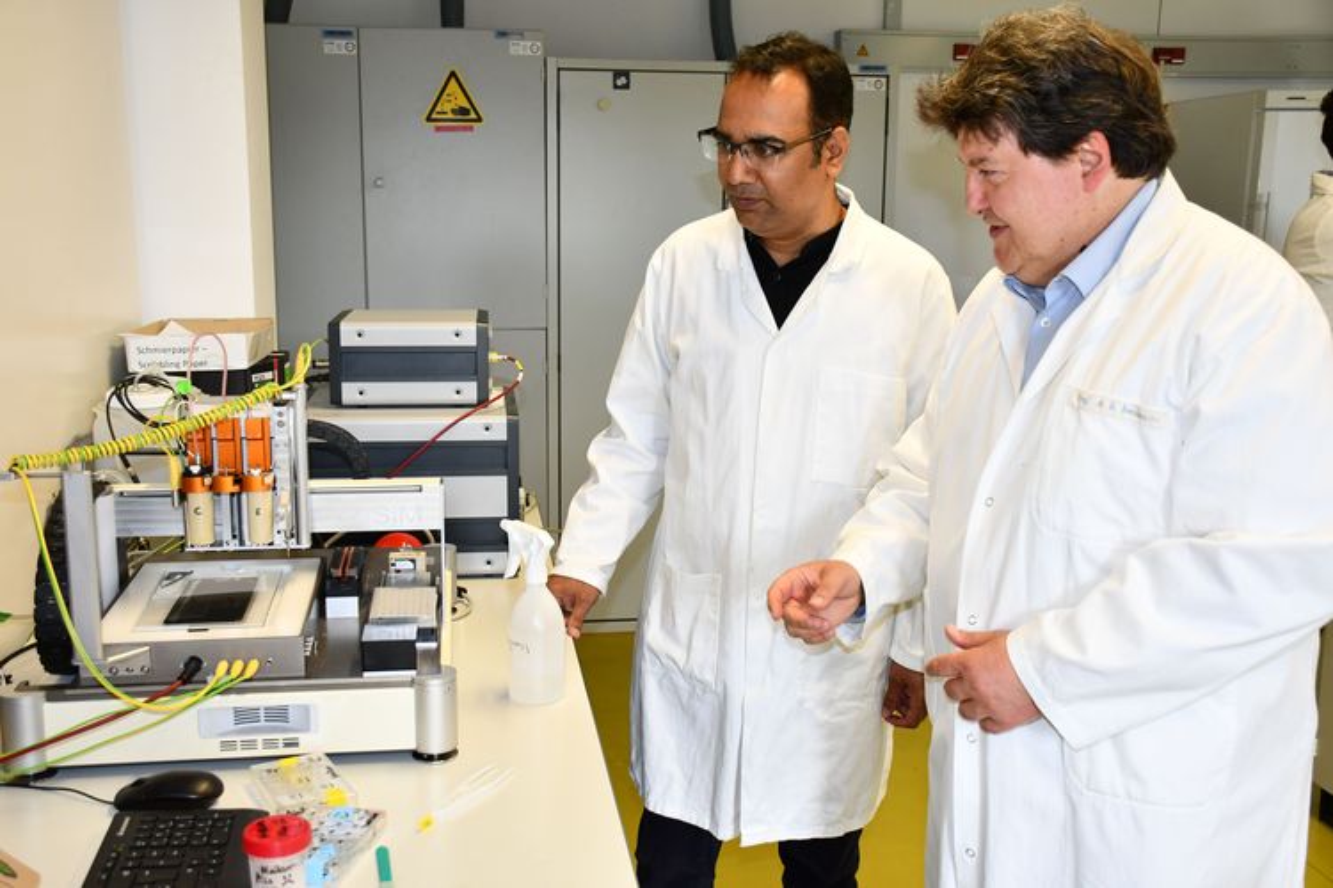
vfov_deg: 36.9
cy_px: 444
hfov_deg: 53.1
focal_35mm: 36
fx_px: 1333
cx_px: 666
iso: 1000
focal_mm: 24
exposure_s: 1/160
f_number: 5
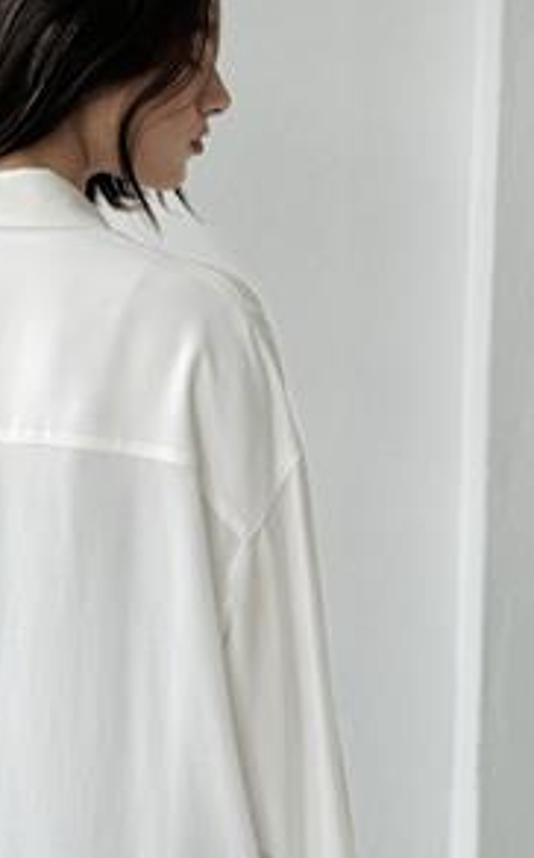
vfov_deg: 22.3
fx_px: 2170
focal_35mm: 93
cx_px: 97
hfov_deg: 13.9
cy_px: 516
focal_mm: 6.76
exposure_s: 1/227
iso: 64
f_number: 1.78
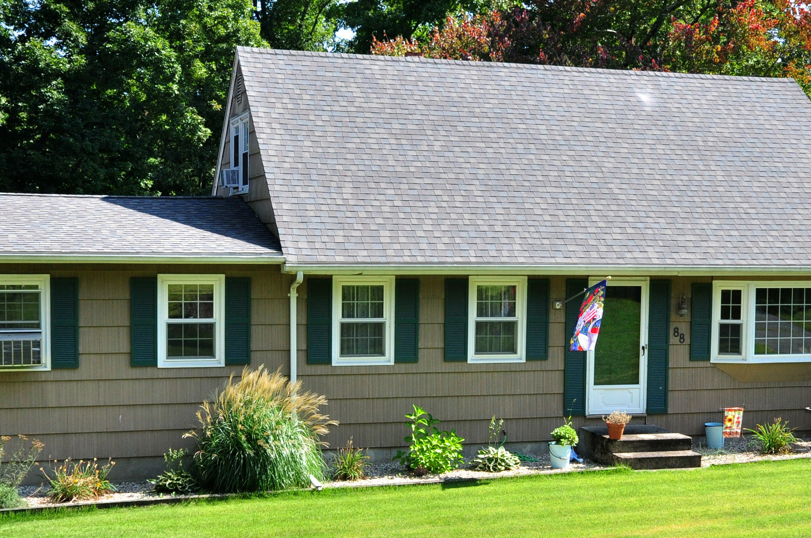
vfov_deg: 25.9
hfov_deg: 38.2
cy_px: 276
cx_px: 407
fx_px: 1170
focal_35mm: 52
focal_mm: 20
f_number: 8
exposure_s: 1/320
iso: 400
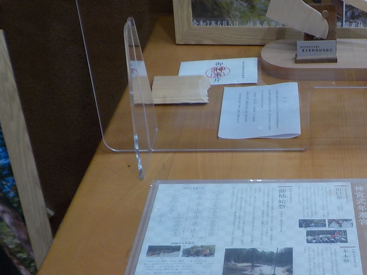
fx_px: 636
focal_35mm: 60
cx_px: 336
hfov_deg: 30.6
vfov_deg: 24.1
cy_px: 216
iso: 125
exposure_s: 1/30
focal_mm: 4.1
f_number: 3.3
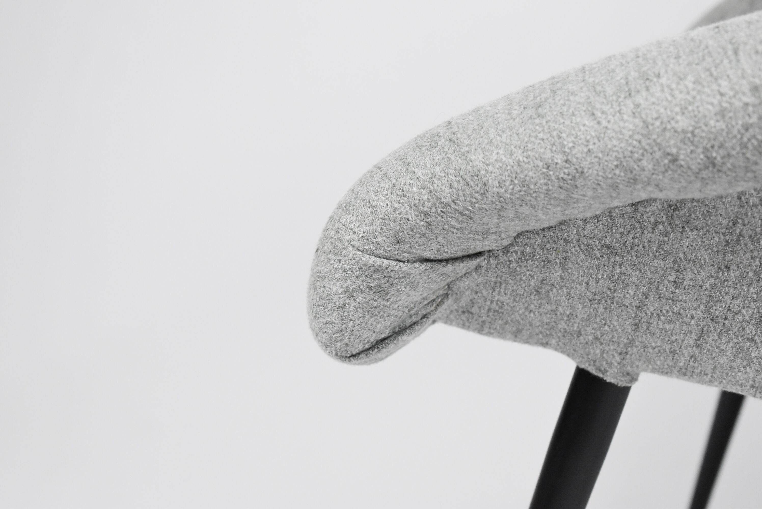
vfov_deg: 16.6
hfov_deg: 24.6
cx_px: 381
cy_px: 254
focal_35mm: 82
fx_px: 1748
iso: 2200
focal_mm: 55
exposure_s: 1/125
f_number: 5.6
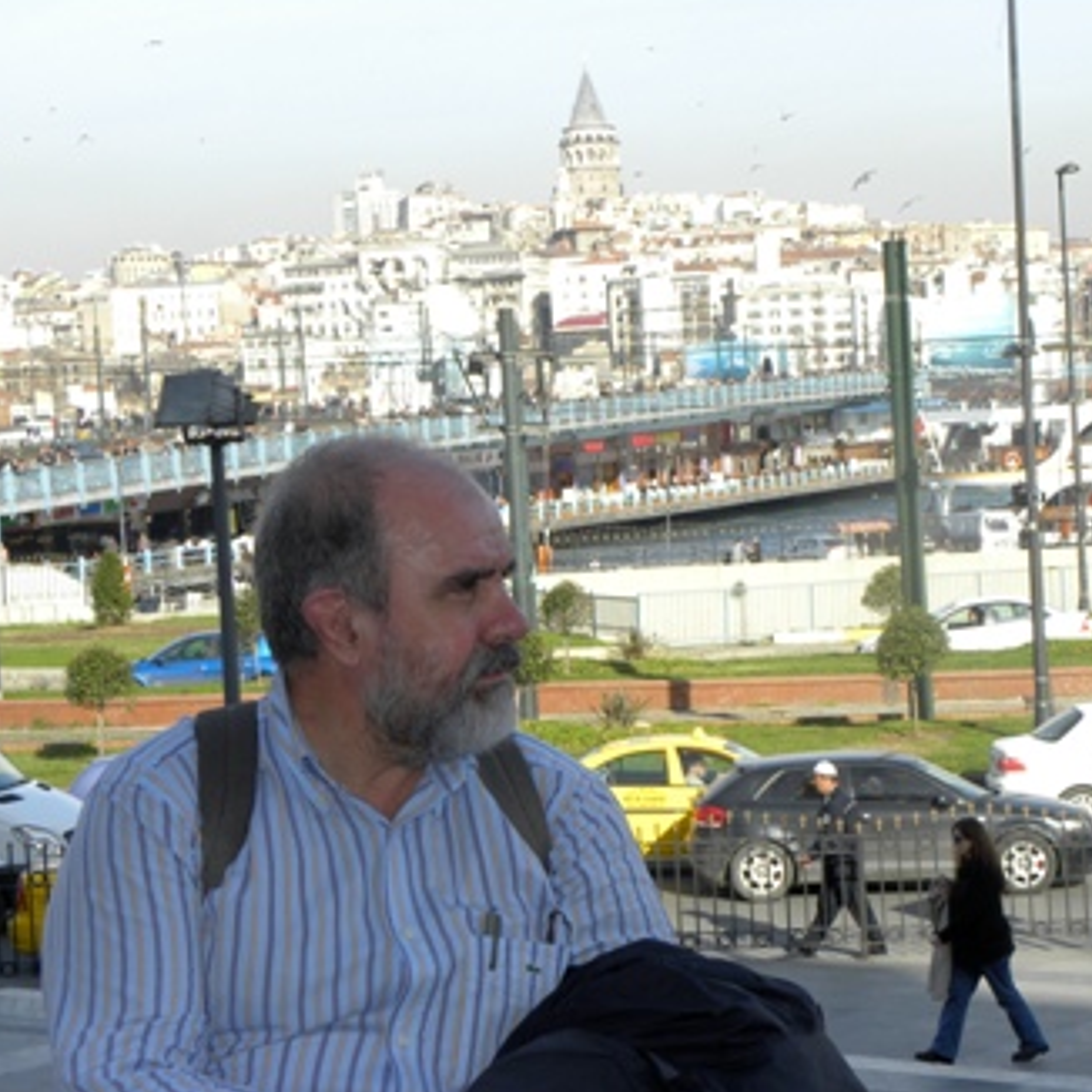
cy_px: 539
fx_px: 3248
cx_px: 653
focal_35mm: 91
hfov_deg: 19.1
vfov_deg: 19.1
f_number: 5.6
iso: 91
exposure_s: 1/302
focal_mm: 13.4
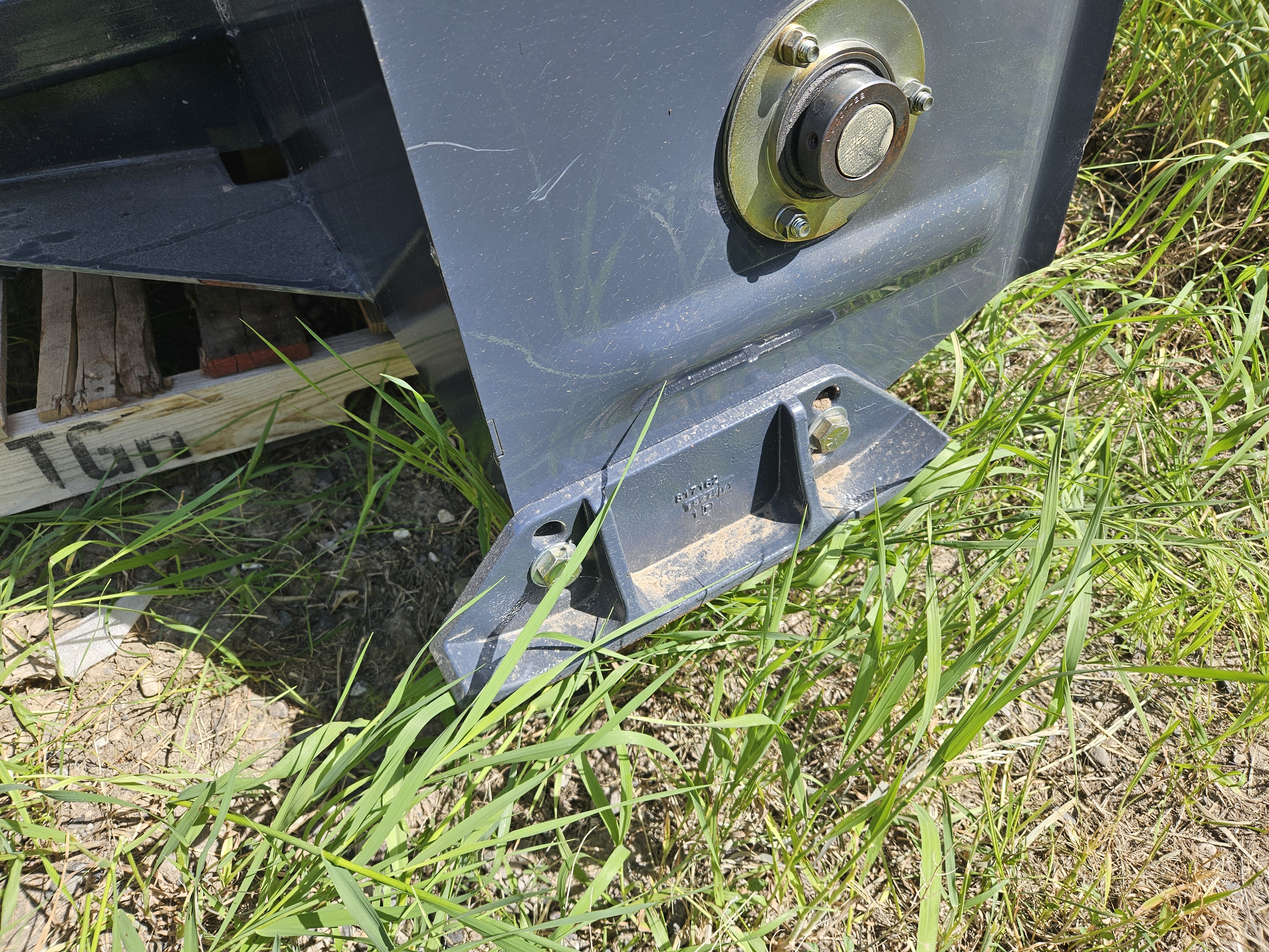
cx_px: 634
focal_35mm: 23
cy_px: 476
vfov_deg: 58.9
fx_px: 843
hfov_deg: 73.9
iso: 25
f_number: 1.8
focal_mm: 5.4
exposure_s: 1/917
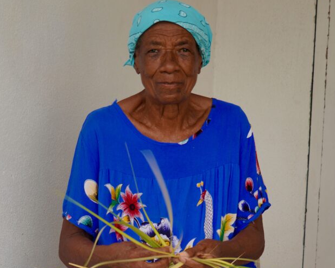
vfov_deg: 16.2
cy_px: 181
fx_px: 942
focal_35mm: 95
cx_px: 169
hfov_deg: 20.2
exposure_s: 1/160
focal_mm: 61
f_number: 5
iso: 200
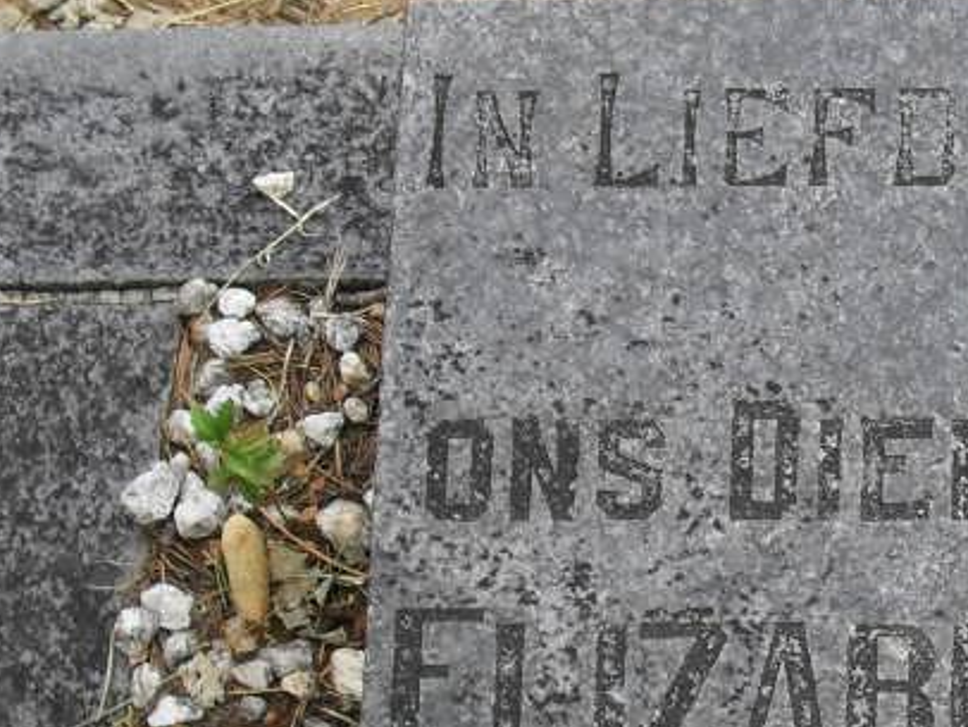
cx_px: 1316
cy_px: 748
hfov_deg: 15.0
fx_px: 3470
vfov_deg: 11.8
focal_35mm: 124
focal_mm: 7.5
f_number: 3.6
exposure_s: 1/180
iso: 100
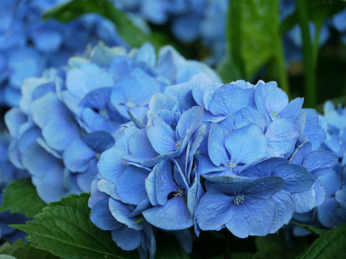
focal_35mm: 280
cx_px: 173
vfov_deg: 5.3
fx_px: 2799
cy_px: 130
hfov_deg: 7.1
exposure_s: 1/60
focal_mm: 140
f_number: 5.8
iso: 400
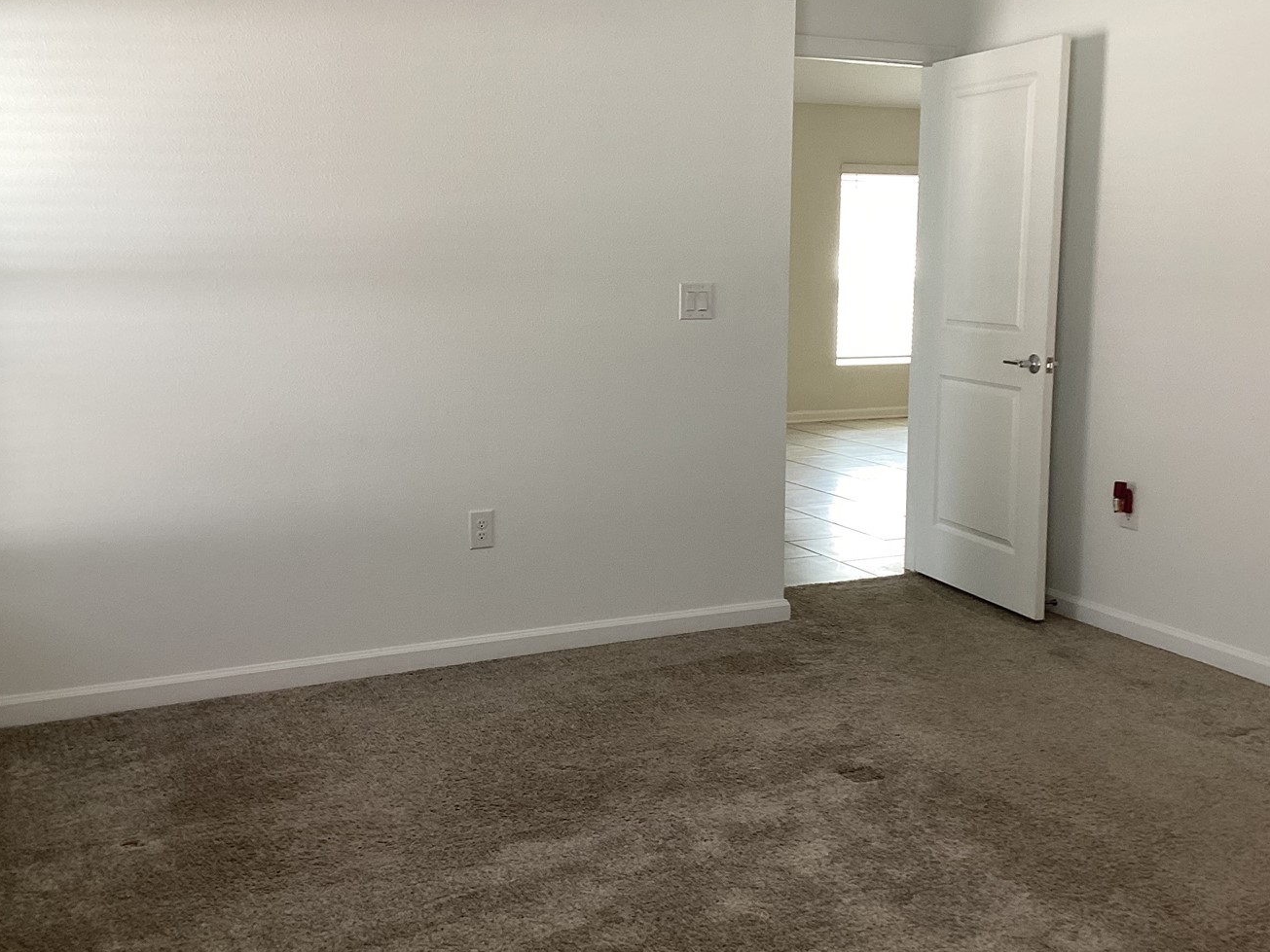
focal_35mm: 38
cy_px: 433
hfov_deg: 49.0
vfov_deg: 37.7
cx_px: 648
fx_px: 1394
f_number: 2.4
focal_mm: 3.3
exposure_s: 1/60
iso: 50
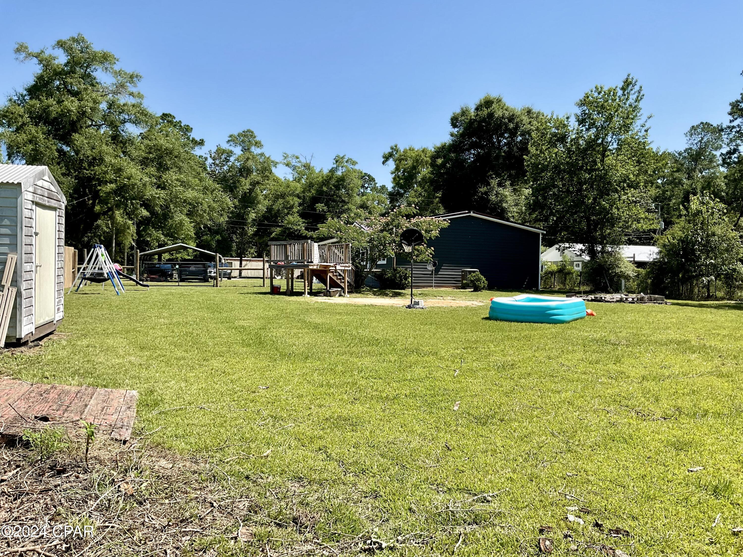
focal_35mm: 29
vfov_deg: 48.2
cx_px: 372
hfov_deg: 61.7
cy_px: 278
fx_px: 622
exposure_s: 1/1451
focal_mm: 3
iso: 16
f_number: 1.8
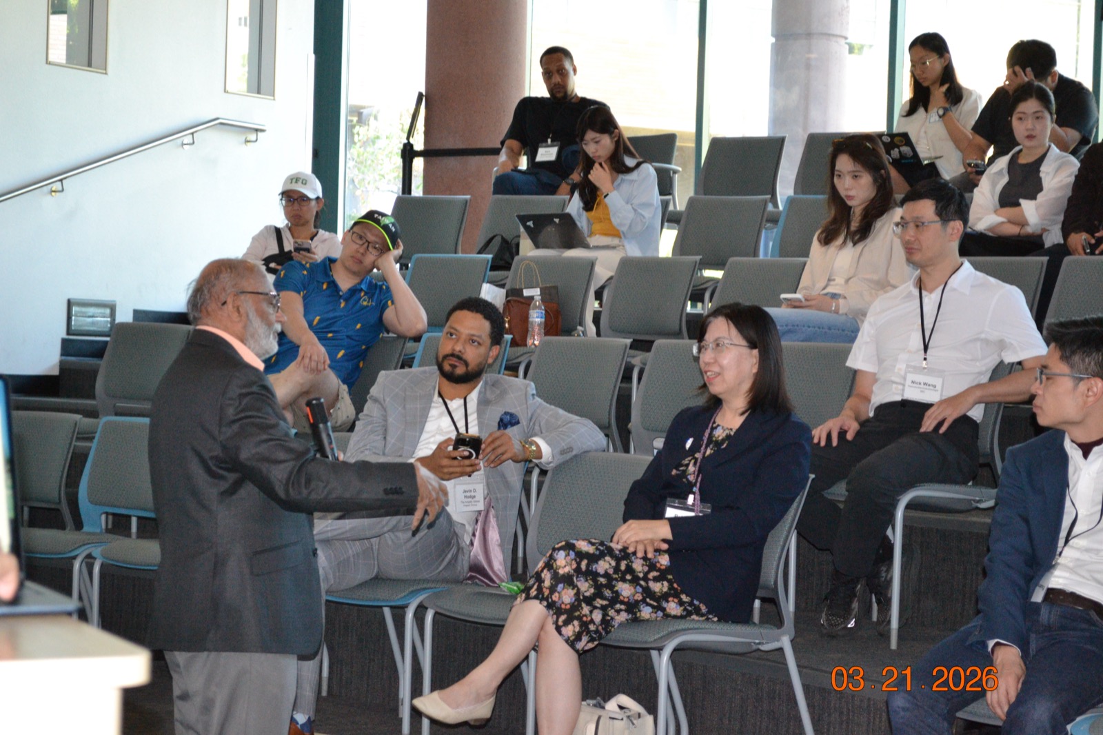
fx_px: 2527
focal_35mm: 82
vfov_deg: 16.5
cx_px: 552
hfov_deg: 24.6
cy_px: 368
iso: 3200
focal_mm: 55
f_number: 5.6
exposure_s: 1/60
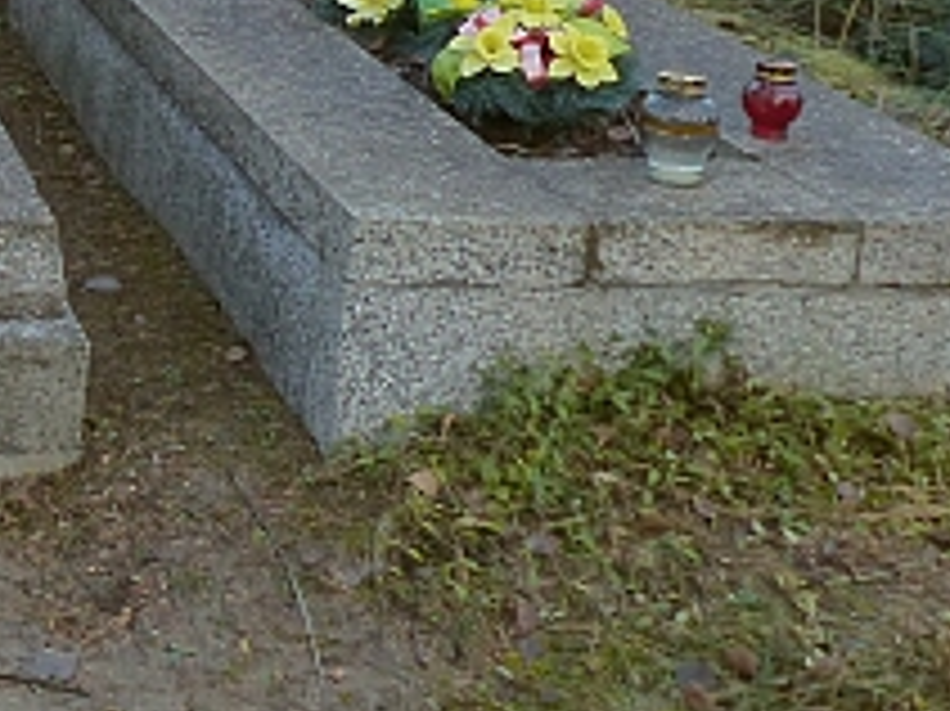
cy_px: -117
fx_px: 2085
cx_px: -270
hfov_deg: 23.0
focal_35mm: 76
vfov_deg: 18.5
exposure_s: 1/125
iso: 160
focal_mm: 4.5
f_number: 4
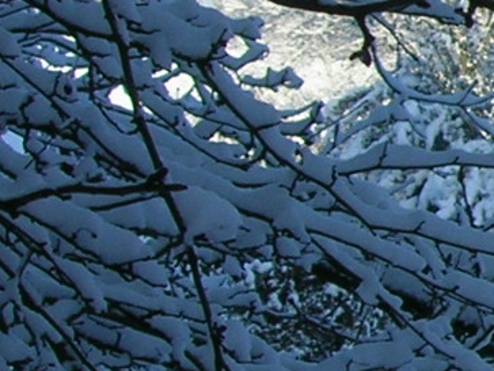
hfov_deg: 8.2
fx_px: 3054
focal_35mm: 214
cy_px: 111
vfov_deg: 6.9
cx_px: 1325
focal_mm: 7.8
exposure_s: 1/346
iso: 64
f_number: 4.8
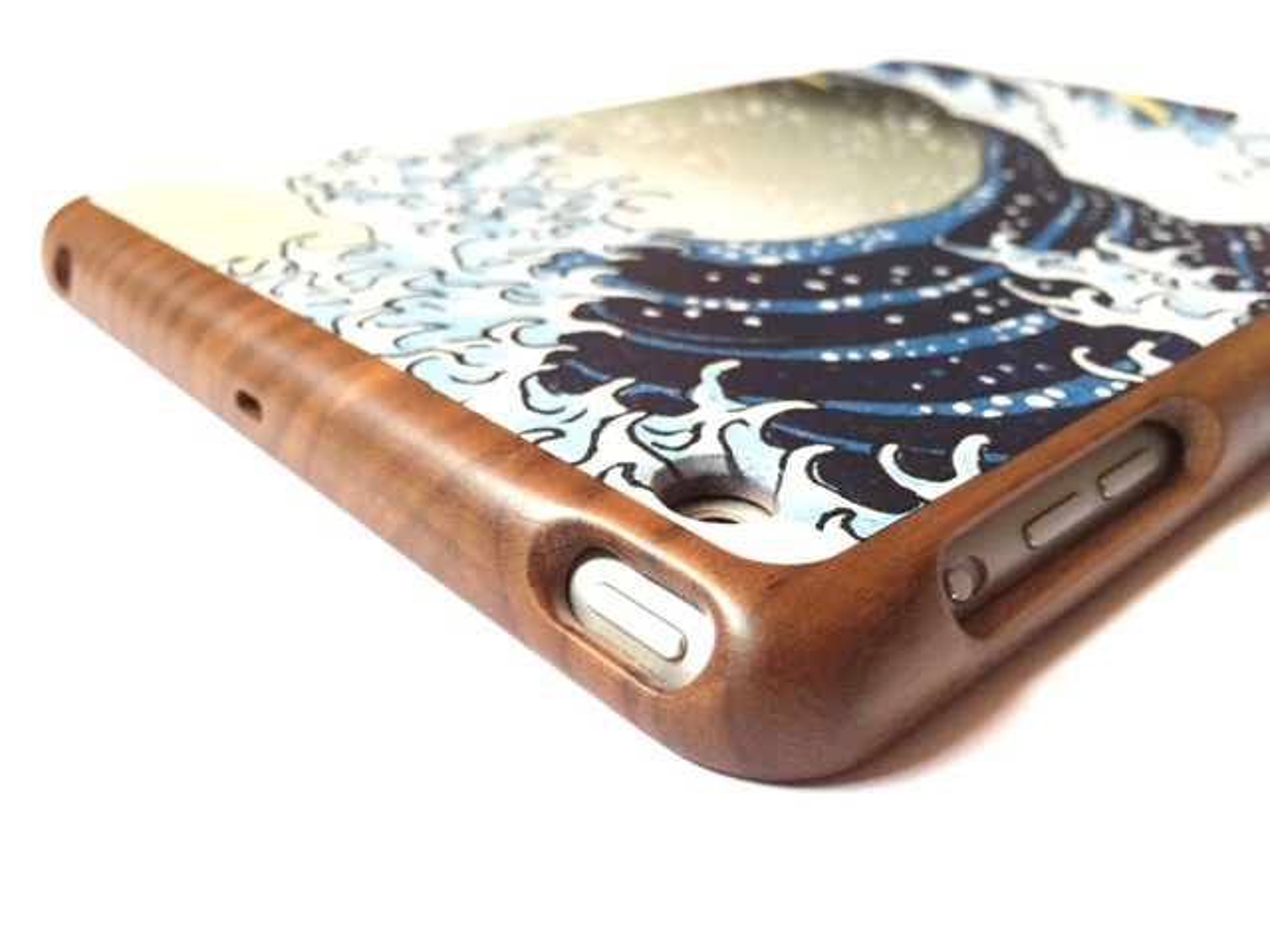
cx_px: 635
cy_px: 476
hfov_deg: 61.7
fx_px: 1064
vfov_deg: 48.2
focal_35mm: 29
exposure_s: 1/15
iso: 250
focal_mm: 4.15
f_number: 2.2
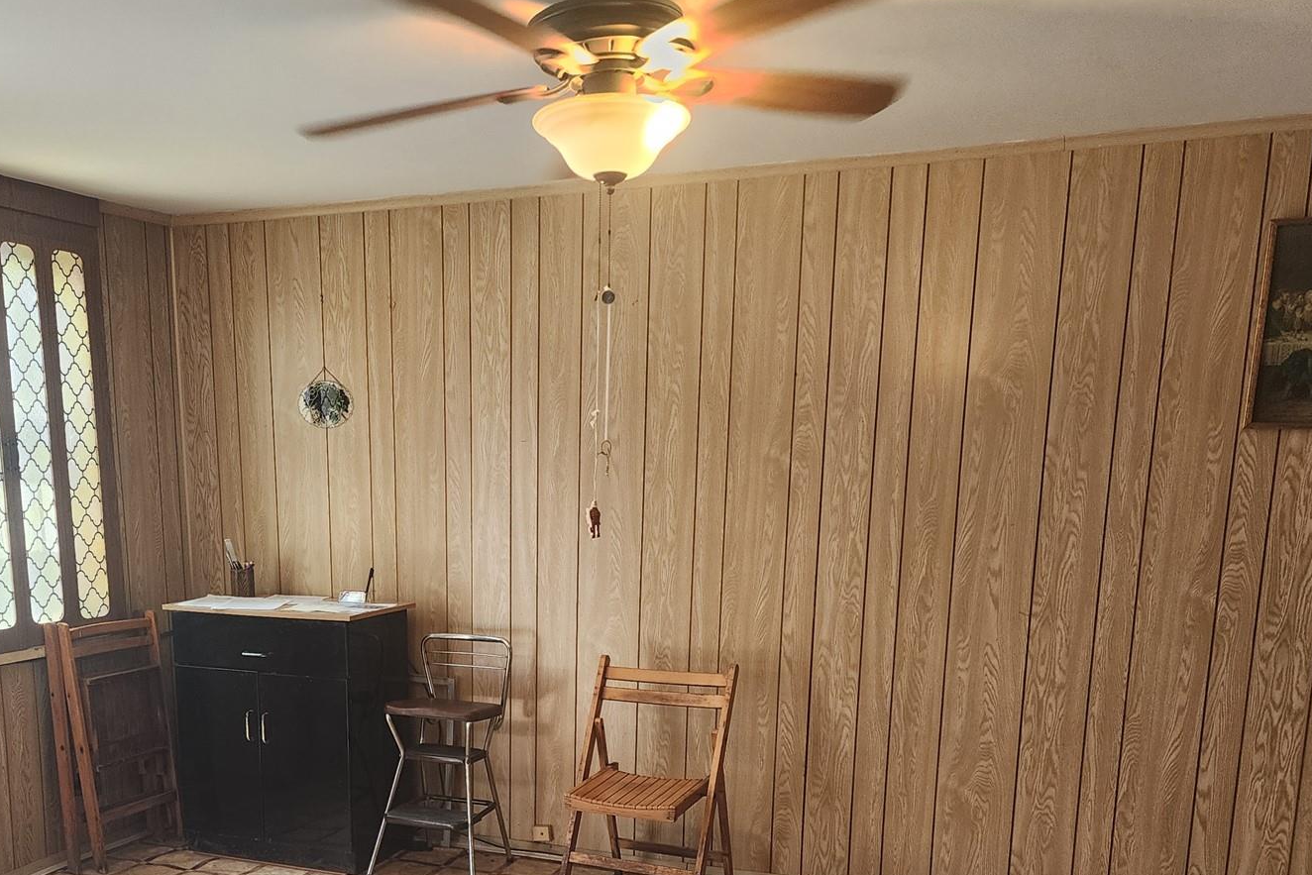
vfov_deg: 34.5
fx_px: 1348
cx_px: 495
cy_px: 739
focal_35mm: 37
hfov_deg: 51.4
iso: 200
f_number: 1.8
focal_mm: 6.4
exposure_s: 1/120
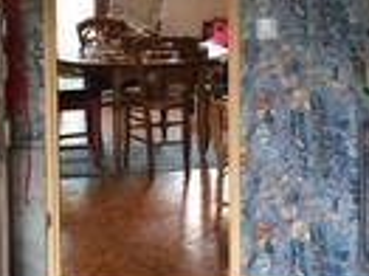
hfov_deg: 24.4
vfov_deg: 18.1
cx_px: 180
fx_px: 852
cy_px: 17
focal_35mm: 80
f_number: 2.2
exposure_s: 1/33
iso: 160
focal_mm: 4.15
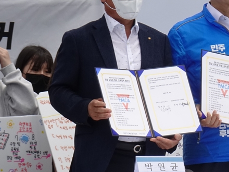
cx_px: 202
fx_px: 2527
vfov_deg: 3.9
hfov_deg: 5.2
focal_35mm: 382
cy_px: 92
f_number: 5.6
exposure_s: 1/400
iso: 80
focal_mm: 26.91
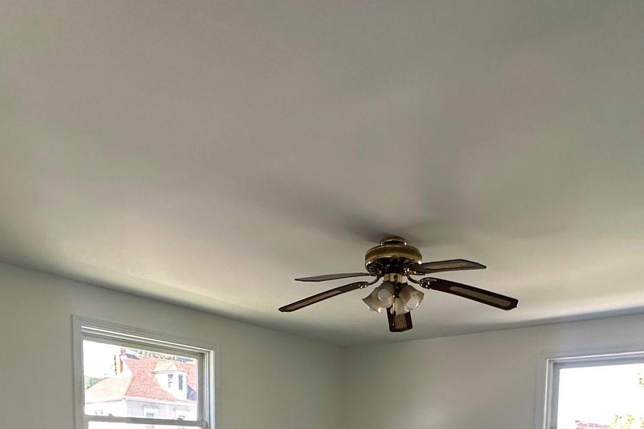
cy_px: 493
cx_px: 366
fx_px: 554
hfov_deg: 60.1
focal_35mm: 31
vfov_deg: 35.1
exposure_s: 1/99
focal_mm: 2.22
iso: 125
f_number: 2.2
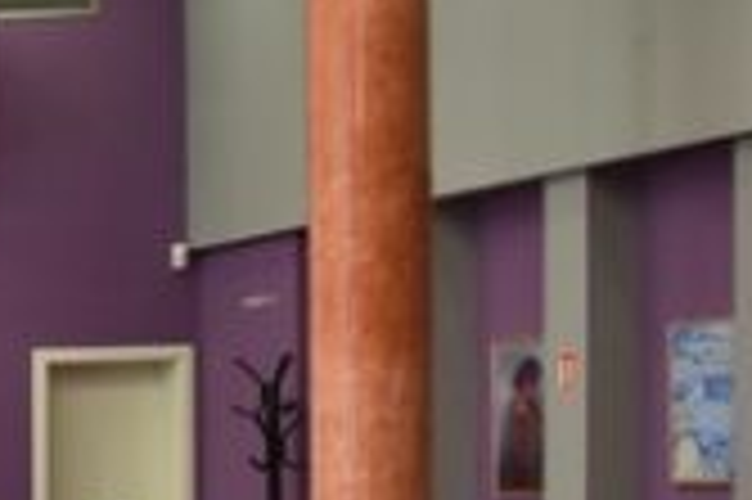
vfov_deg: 10.8
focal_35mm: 124
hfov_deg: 13.3
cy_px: 622
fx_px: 2588
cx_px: -928
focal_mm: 18
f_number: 3.5
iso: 500
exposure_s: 1/50
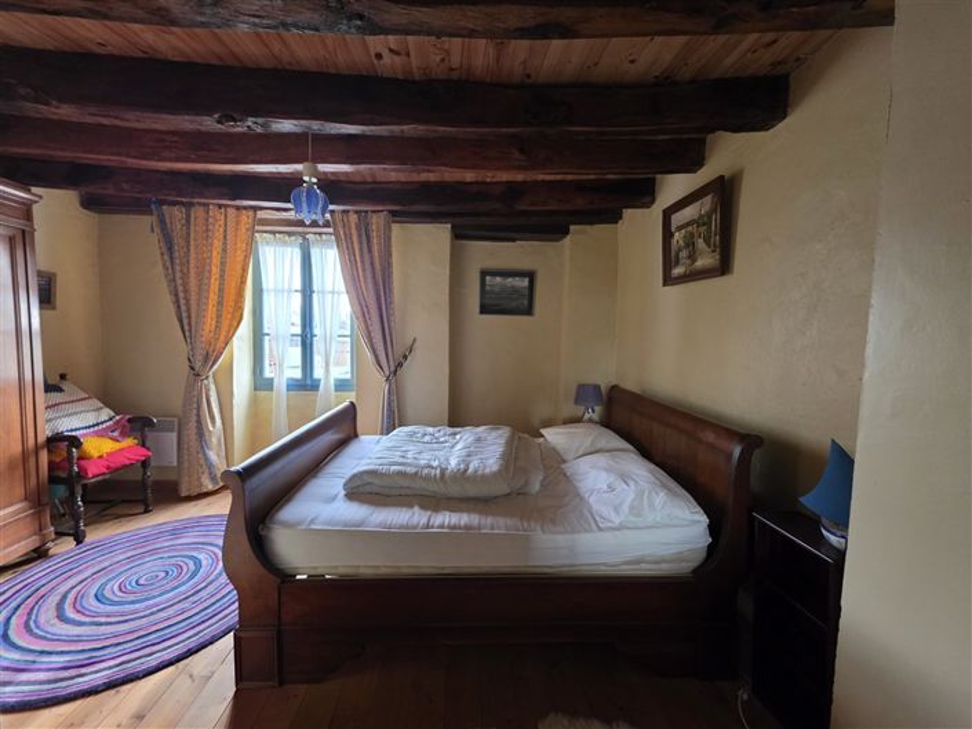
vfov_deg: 89.9
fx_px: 365
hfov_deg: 106.2
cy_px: 364
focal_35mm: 13
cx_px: 486
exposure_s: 1/60
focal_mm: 2.2
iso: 640
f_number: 1.9
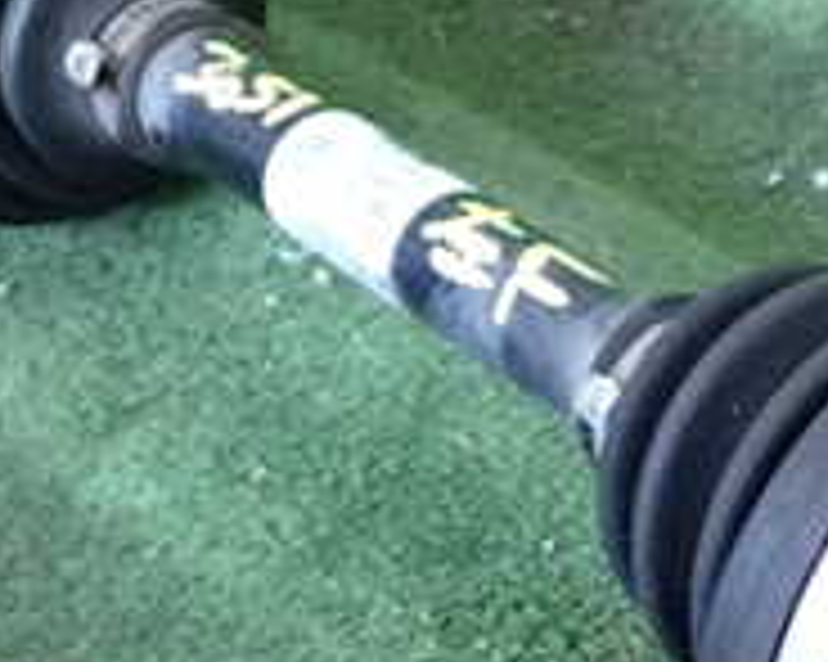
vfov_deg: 12.7
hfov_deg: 15.6
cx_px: 824
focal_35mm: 121
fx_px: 2964
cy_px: 545
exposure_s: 1/125
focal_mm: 6.83
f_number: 2.7
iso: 1600
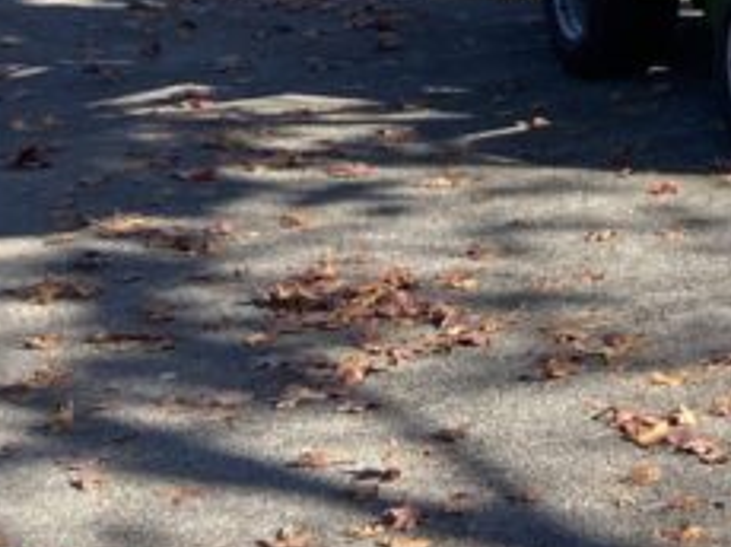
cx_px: 1192
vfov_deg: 11.5
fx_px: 2447
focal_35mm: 116
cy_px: -531
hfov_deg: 15.3
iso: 32
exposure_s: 1/1754
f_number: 1.8
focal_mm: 4.25
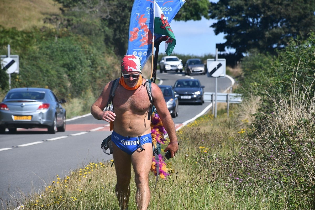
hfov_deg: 9.8
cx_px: 158
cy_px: 105
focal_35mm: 210
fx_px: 1837
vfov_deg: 6.5
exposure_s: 1/500
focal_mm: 140
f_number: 8
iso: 160
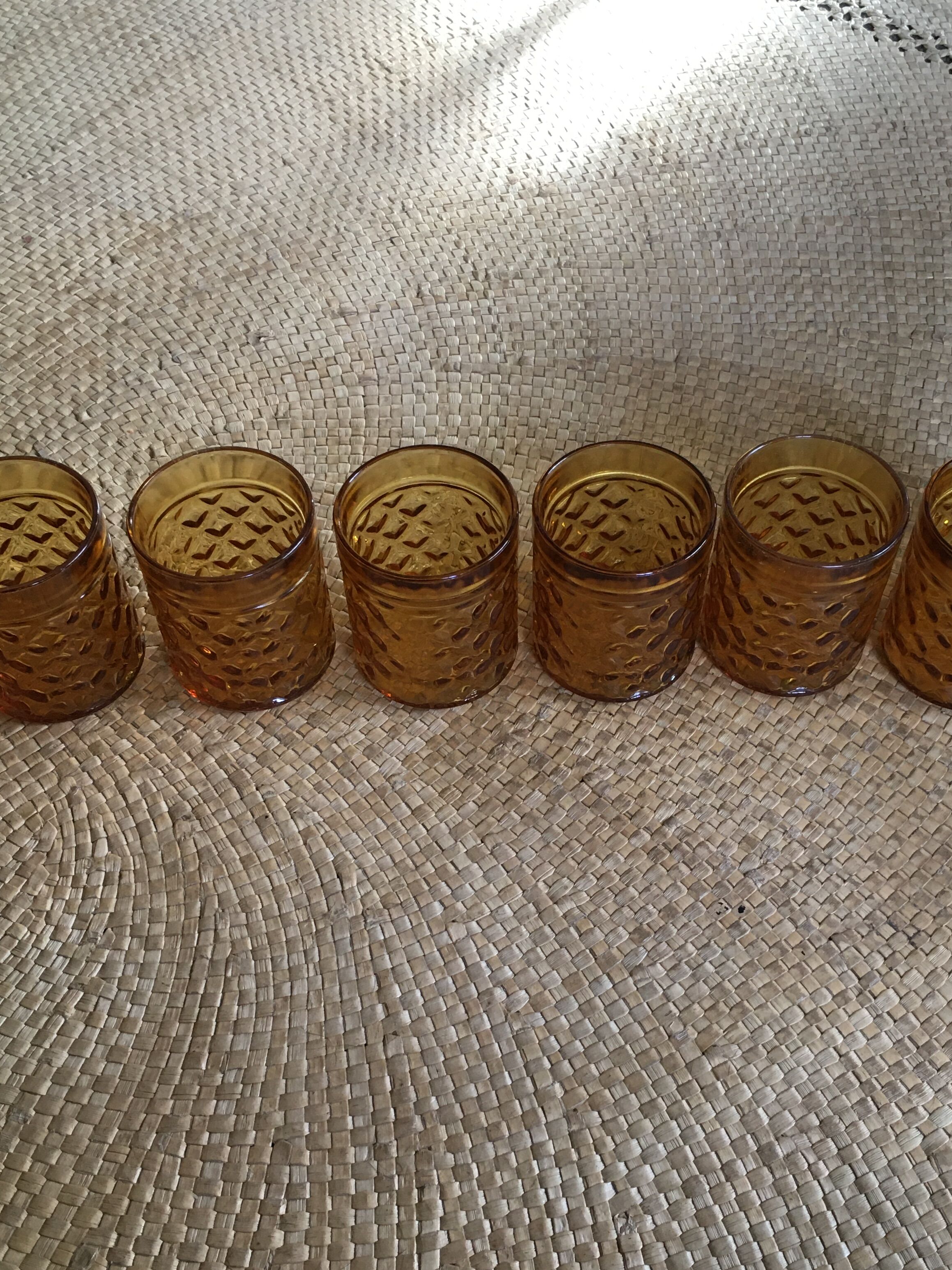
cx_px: 517
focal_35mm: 38
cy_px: 759
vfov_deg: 48.7
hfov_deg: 37.7
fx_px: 1393
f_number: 2.2
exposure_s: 1/33
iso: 125
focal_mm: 4.15
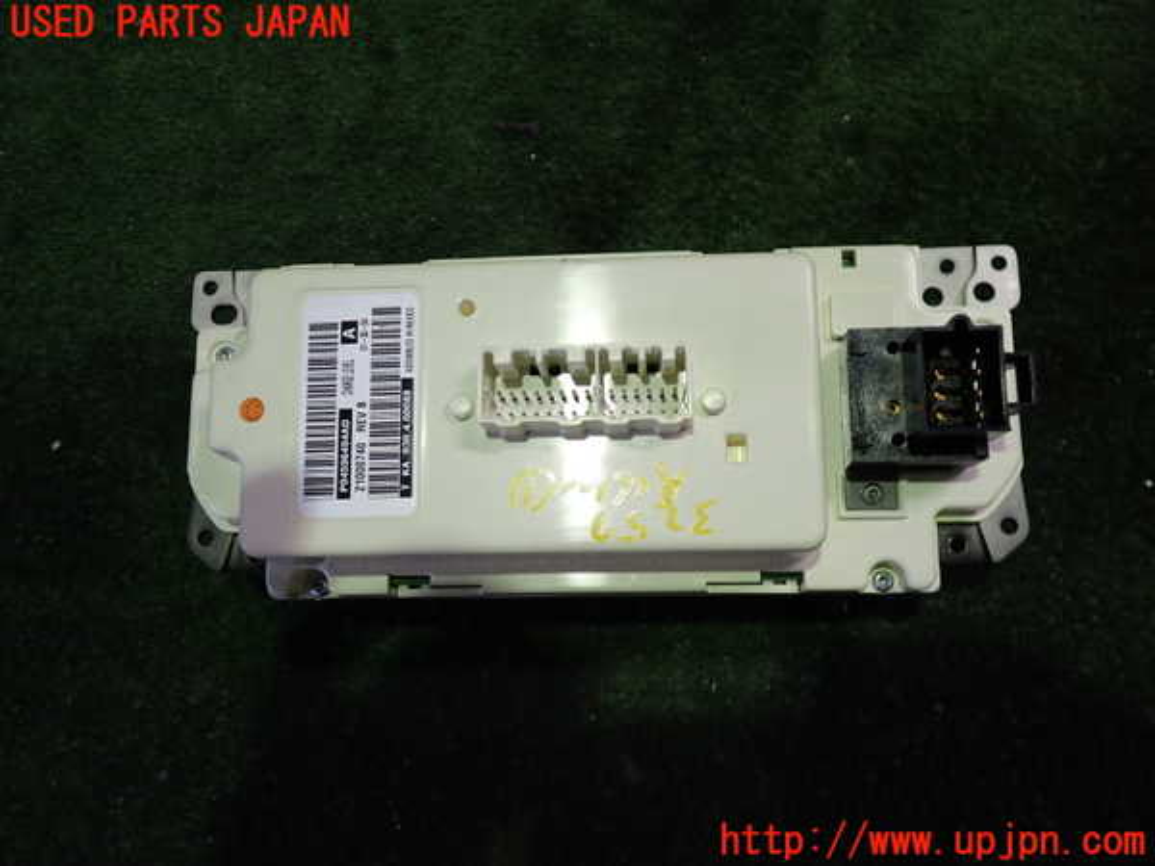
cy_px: 433
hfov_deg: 60.0
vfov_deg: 46.8
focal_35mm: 30
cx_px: 578
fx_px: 1001
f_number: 2.3
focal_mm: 5.4
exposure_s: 1/40
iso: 200
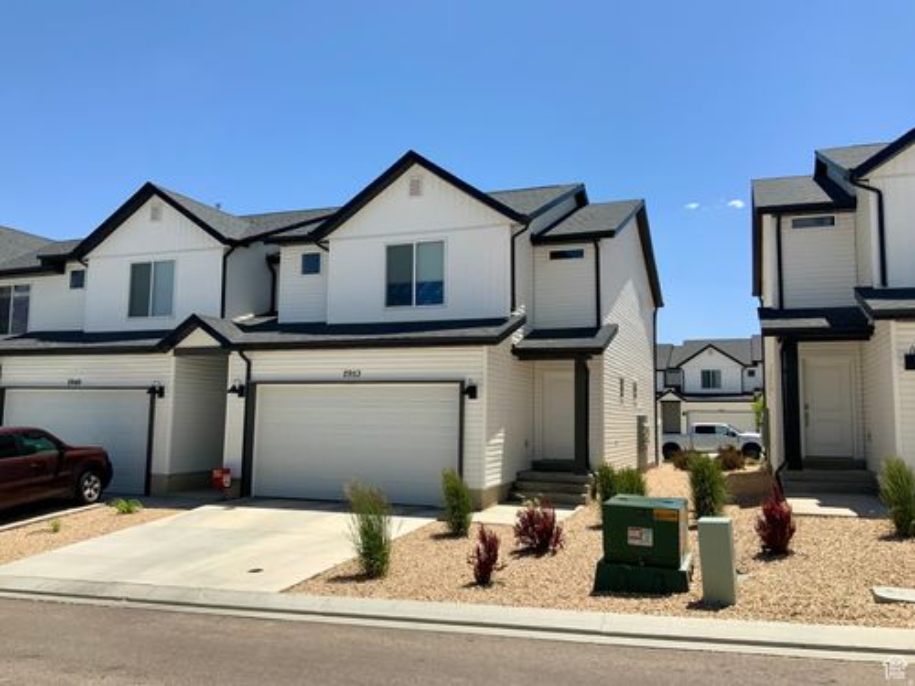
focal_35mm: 29
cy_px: 343
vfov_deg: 48.2
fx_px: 767
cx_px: 458
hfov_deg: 61.7
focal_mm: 3
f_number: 1.8
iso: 16
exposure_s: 1/2801
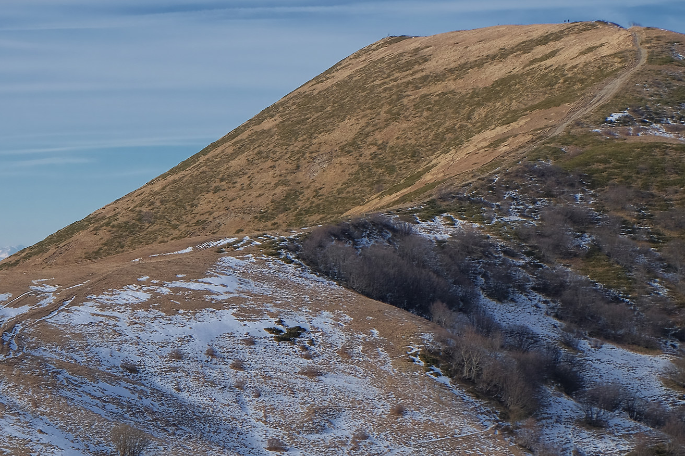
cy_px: 117
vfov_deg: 10.0
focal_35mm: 137
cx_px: 134
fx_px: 2607
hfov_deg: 14.9
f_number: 7.1
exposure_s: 1/500
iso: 200
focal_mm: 50
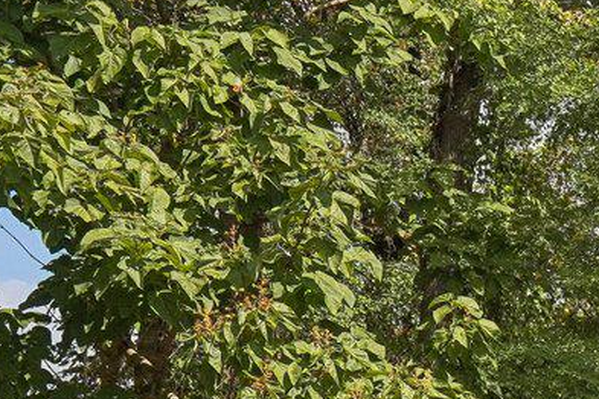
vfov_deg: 10.1
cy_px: 826
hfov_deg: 12.4
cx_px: 1492
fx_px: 2080
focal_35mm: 125
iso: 500
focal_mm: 24
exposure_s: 1/2000
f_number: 8
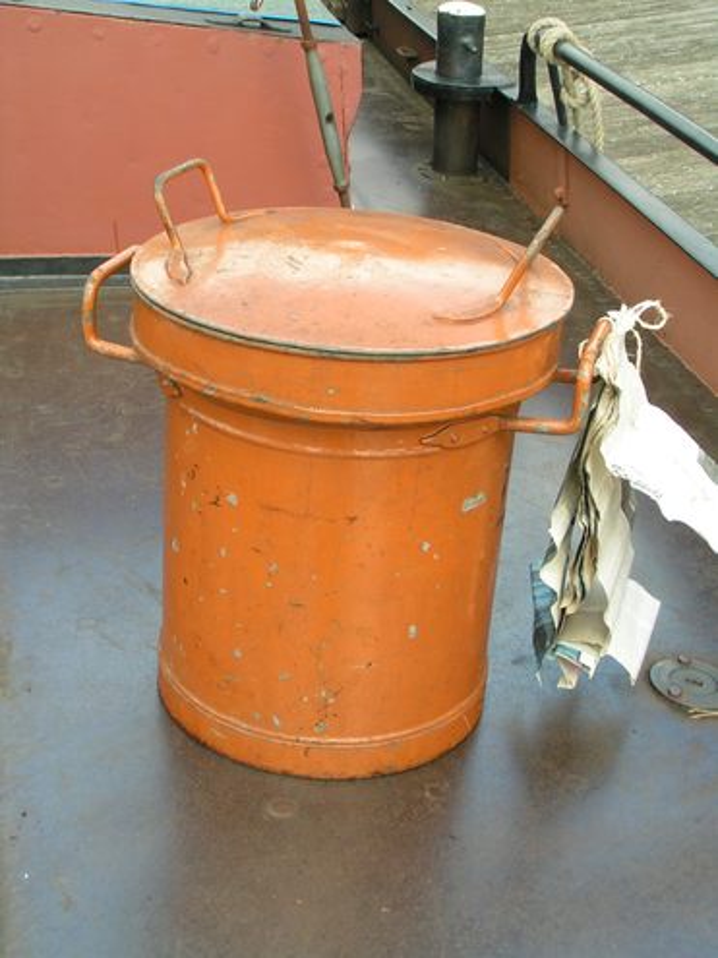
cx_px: 359
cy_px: 479
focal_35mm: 52
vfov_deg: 36.8
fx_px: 1439
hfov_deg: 28.0
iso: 50
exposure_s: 1/125
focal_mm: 8
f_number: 5
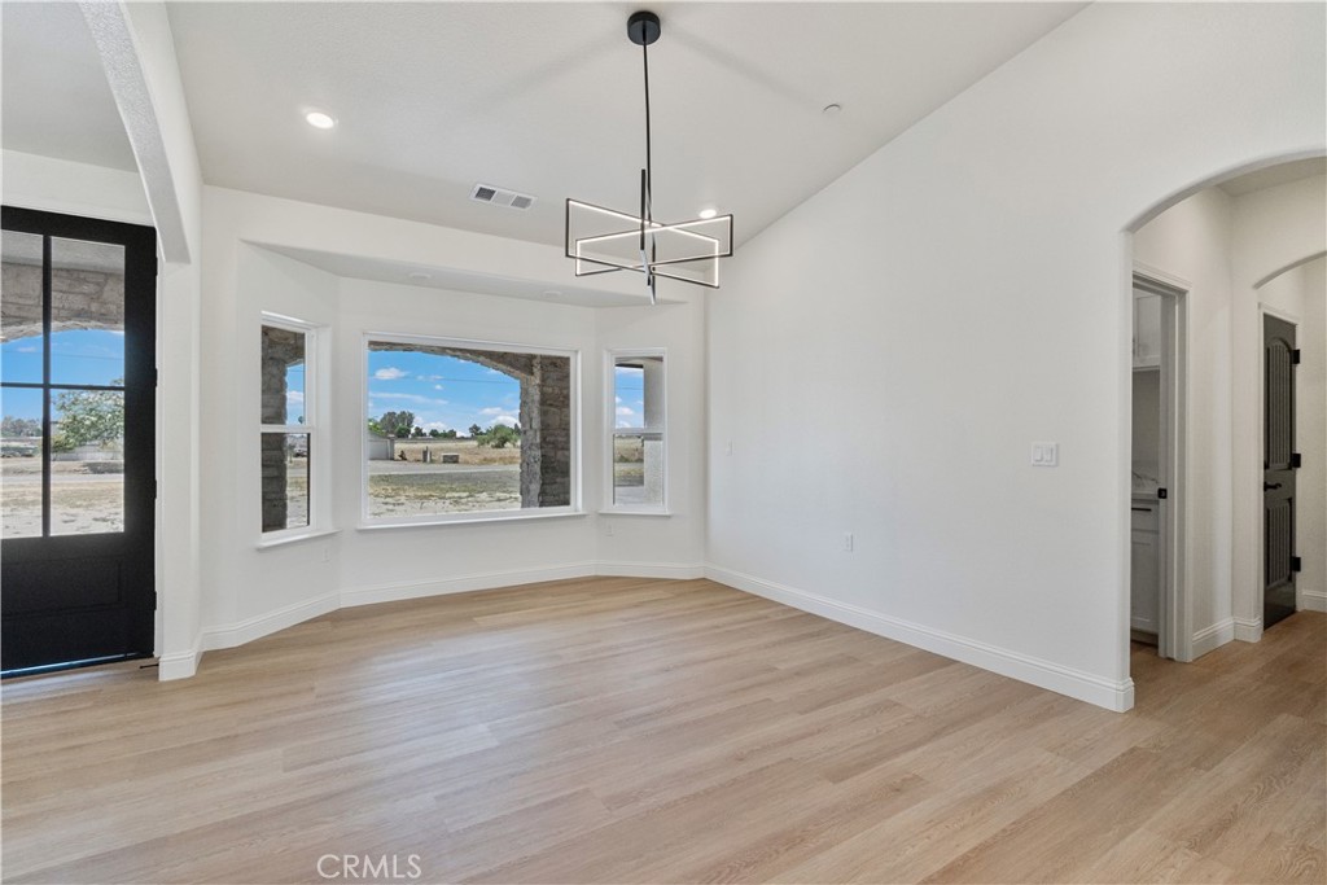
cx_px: 664
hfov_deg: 95.0
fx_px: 608
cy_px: 442
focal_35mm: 16
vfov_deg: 72.1
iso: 640
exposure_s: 1/80
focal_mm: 11
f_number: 8
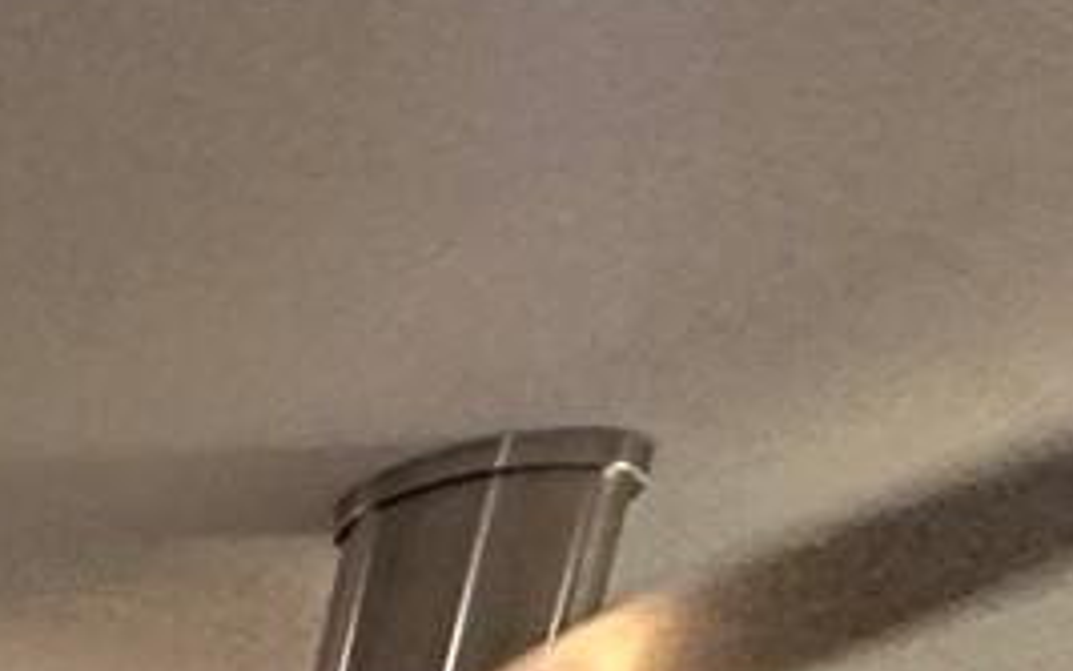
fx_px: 2603
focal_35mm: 89
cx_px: -1724
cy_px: 2359
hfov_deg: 13.5
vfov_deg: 9.2
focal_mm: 2.22
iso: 320
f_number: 2.2
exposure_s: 1/120
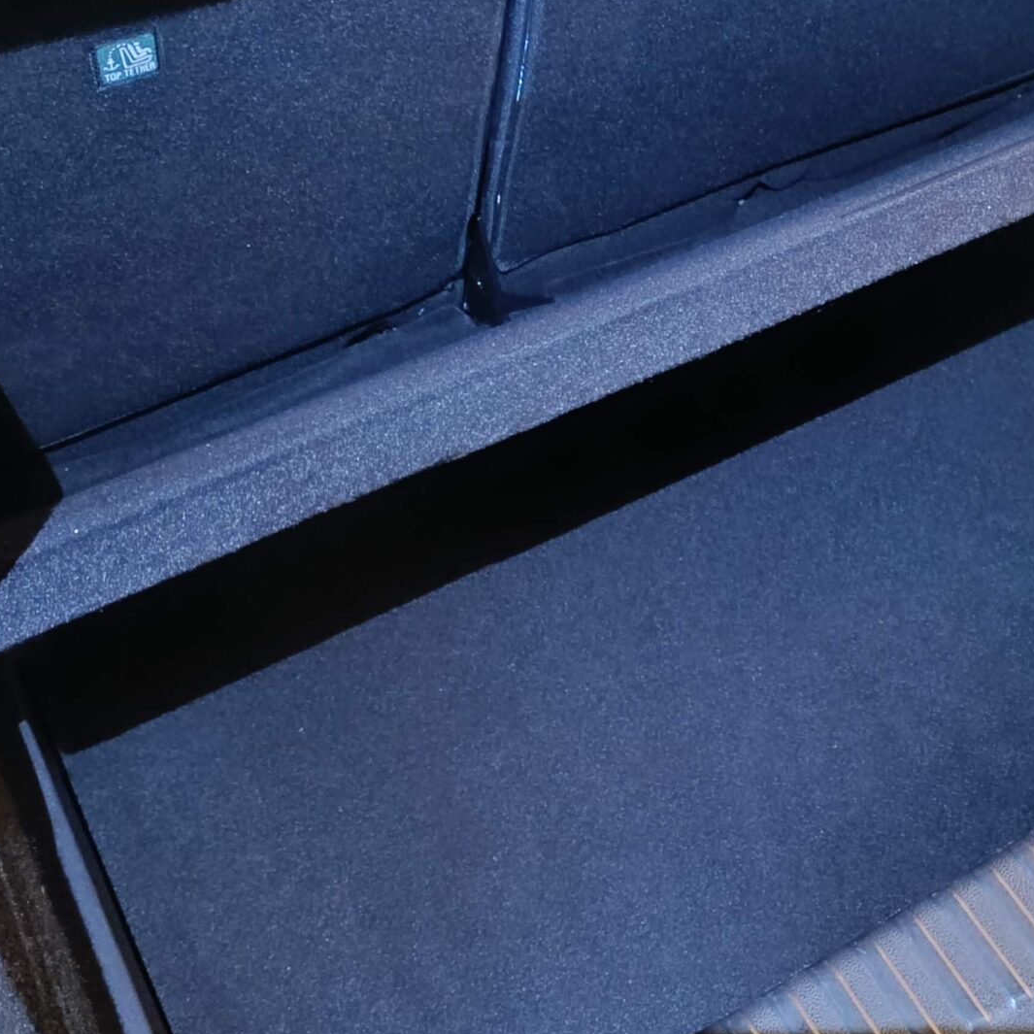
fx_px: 1724
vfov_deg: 33.3
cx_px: 858
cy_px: 432
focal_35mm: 51
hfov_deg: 32.3
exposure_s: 1/25
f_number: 1.88
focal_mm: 5.59
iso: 1395
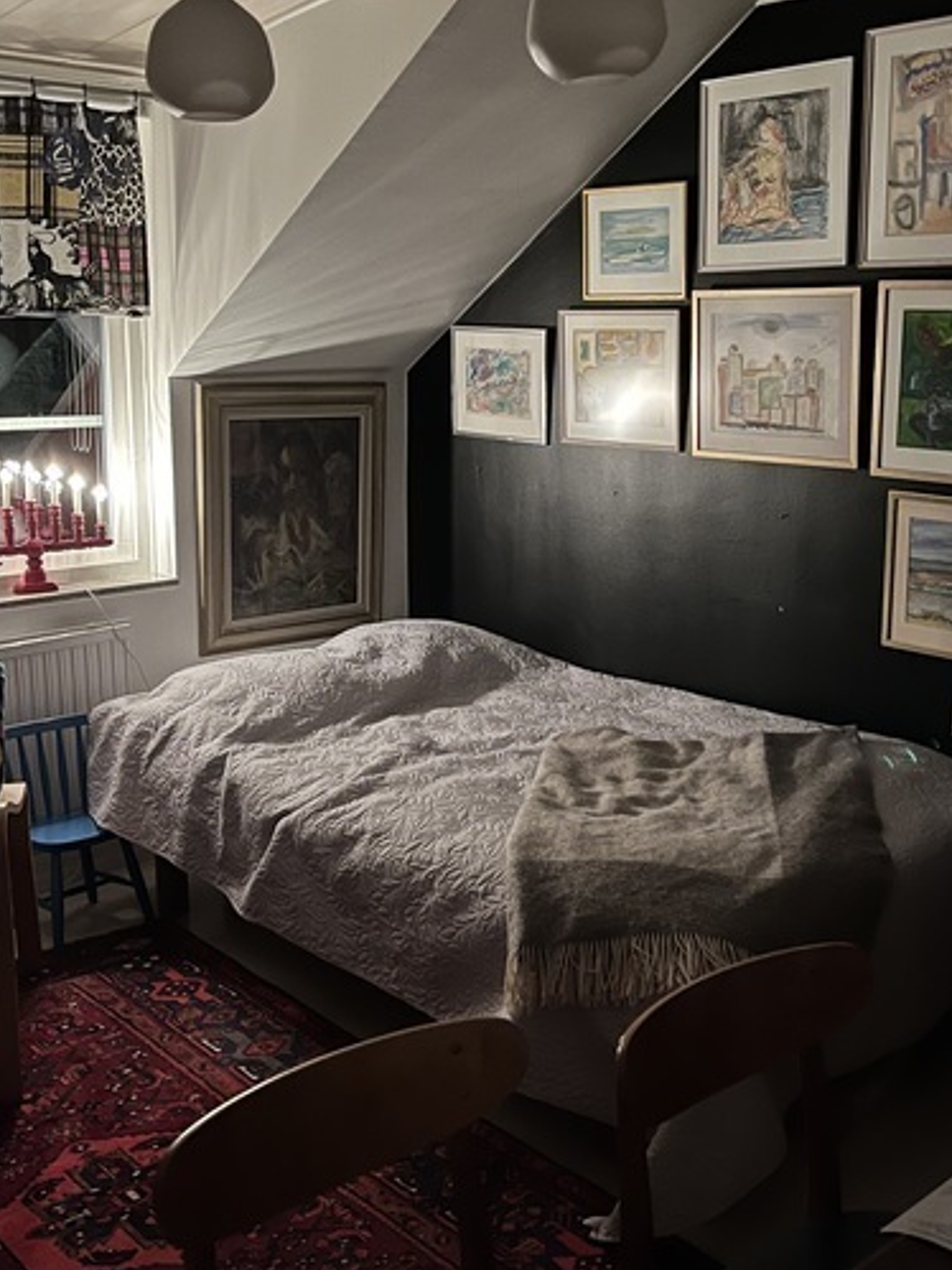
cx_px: 445
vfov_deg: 46.8
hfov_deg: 35.9
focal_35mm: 40
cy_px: 583
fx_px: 1467
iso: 640
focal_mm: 5.1
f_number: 1.6
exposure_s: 1/13
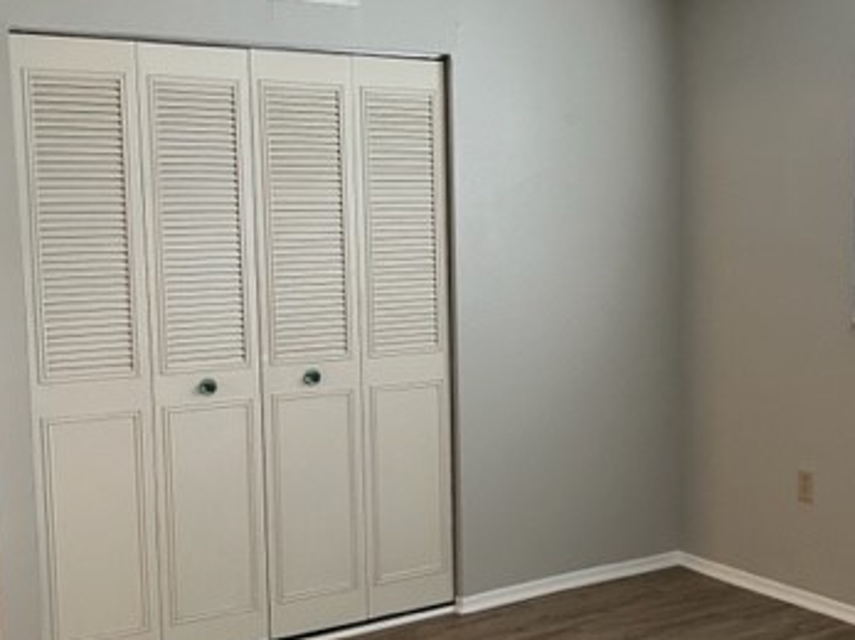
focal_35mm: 48
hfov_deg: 39.6
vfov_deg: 30.2
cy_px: 354
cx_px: 463
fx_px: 1185
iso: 250
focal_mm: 5.1
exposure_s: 1/60
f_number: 1.6
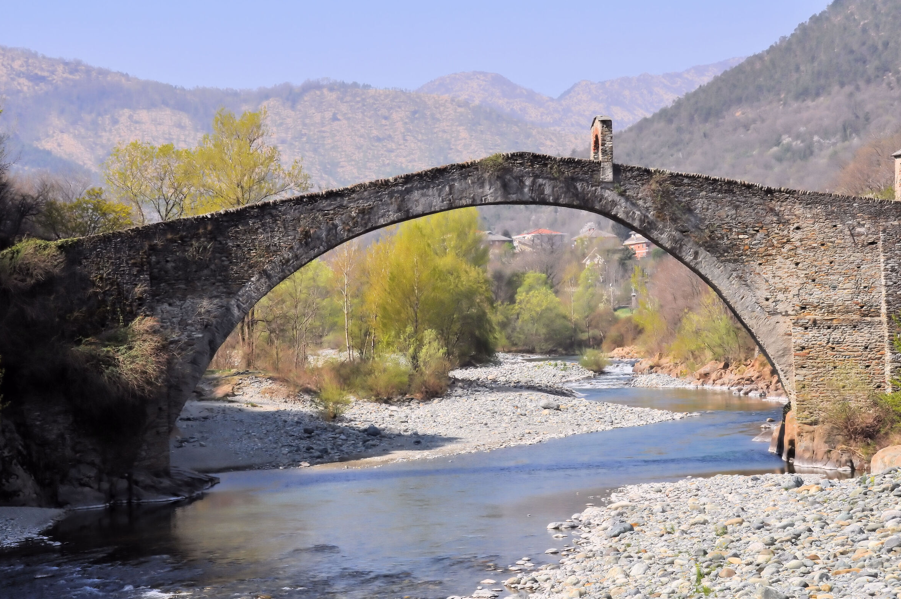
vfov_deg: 17.9
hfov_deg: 26.7
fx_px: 1900
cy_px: 303
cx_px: 446
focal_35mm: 76
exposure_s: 1/400
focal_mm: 50
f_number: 10
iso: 200
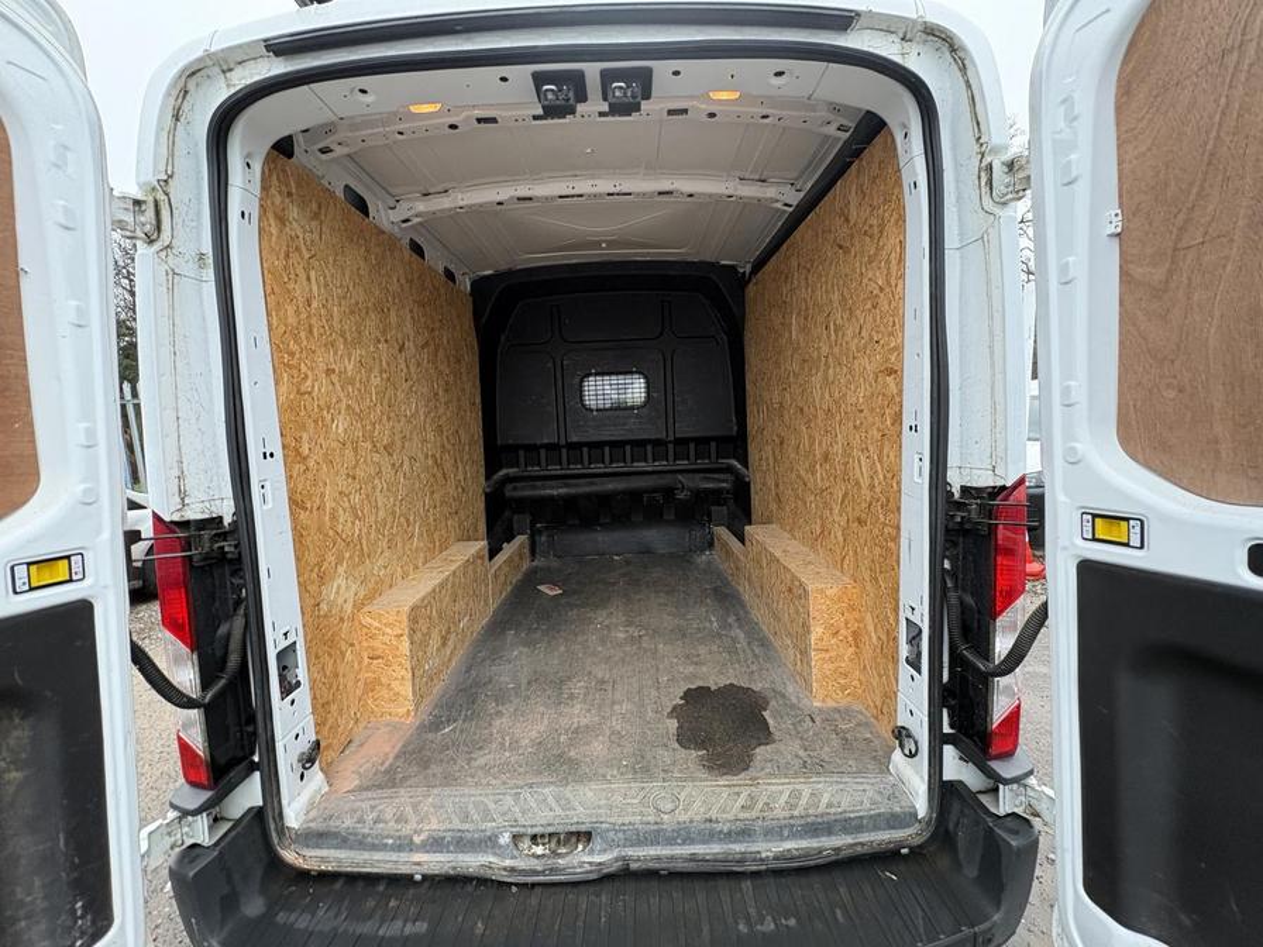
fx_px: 511
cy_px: 474
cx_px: 632
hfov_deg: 102.1
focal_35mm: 14
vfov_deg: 85.7
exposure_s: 1/94
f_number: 2.2
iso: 250
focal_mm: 2.22
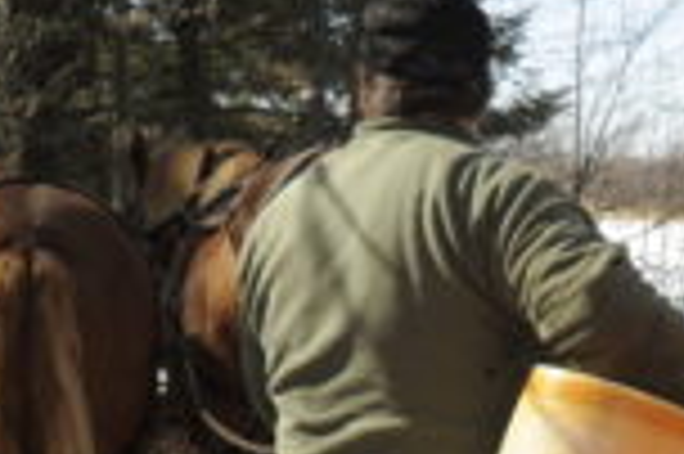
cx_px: 610
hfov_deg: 19.5
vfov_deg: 12.7
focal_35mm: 103
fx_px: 1955
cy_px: 627
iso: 320
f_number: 10
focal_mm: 24
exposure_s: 1/200
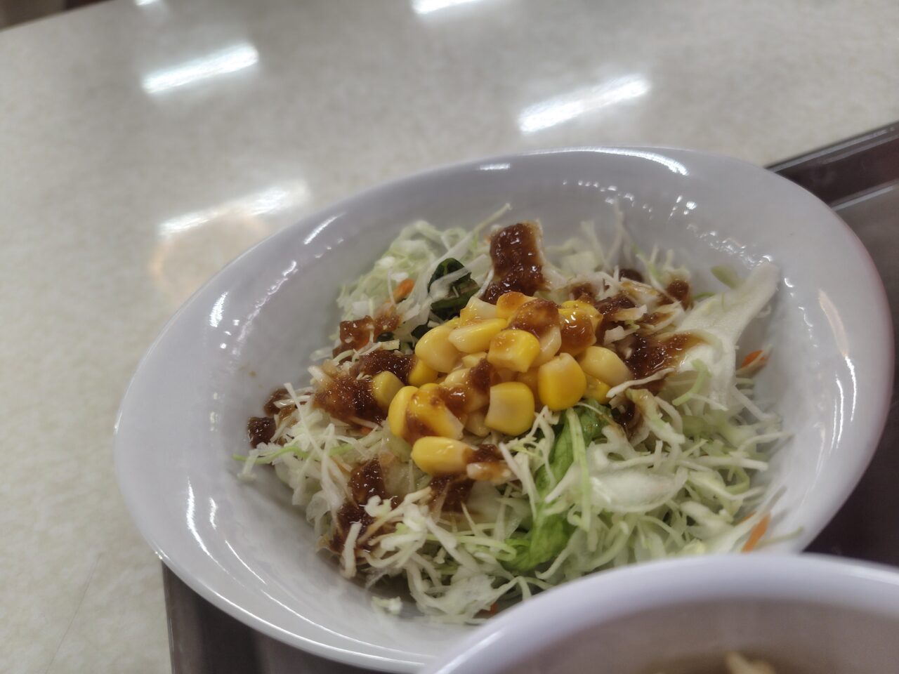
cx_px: 450
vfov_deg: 58.9
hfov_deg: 73.9
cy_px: 337
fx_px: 597
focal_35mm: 23
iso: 251
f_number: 1.9
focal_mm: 5.6
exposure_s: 1/120
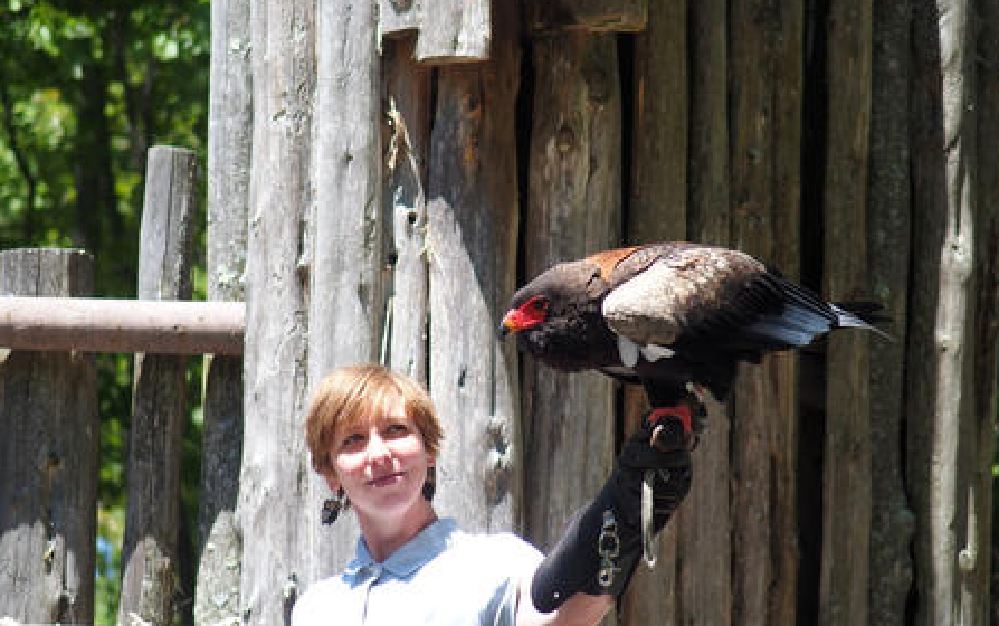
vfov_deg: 4.1
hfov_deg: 6.6
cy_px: 275
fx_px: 8718
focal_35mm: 320
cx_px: 498
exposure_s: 1/500
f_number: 2.8
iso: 100
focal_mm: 64.3
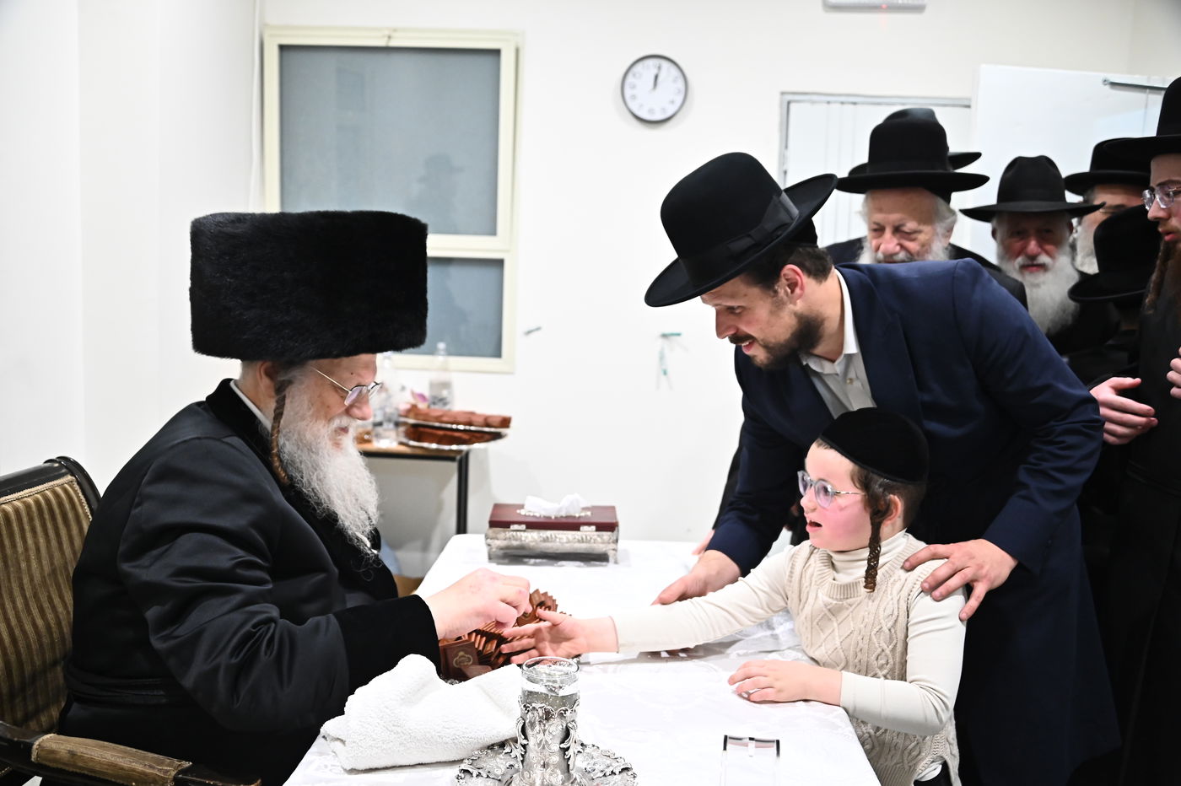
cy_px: 393
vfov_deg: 41.1
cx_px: 590
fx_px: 1049
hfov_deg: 58.7
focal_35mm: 32
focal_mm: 32
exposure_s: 1/200
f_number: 4
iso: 3200
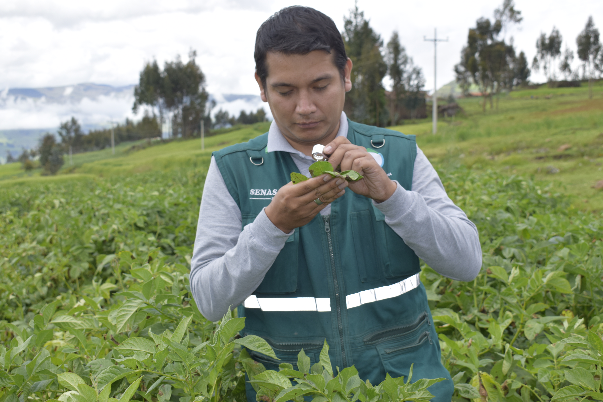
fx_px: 804
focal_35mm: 48
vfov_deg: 28.1
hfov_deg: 41.1
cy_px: 201
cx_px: 302
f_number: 7.1
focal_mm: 32
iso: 100
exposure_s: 1/200
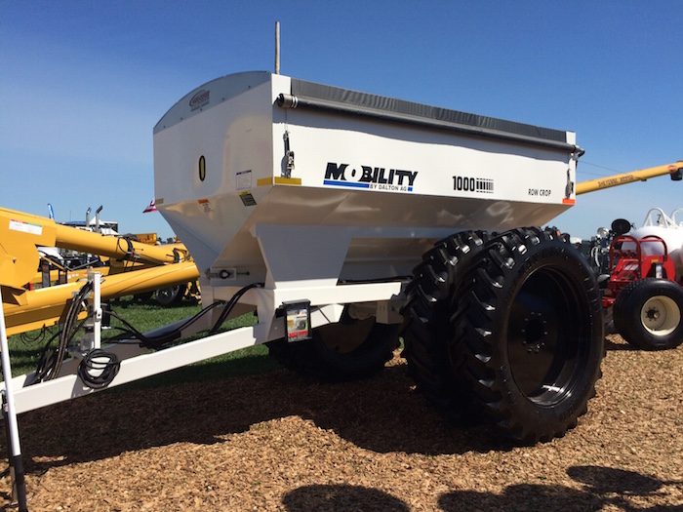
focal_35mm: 29
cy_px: 256
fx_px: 572
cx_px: 342
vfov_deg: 48.2
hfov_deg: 61.7
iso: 32
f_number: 2.2
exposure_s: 1/3425
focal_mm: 4.15
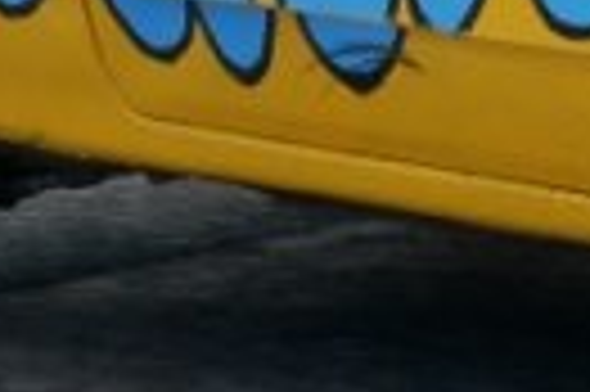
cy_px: -225
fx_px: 9379
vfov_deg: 2.4
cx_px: 910
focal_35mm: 573
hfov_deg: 3.6
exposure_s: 1/500
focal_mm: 78
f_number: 5.6
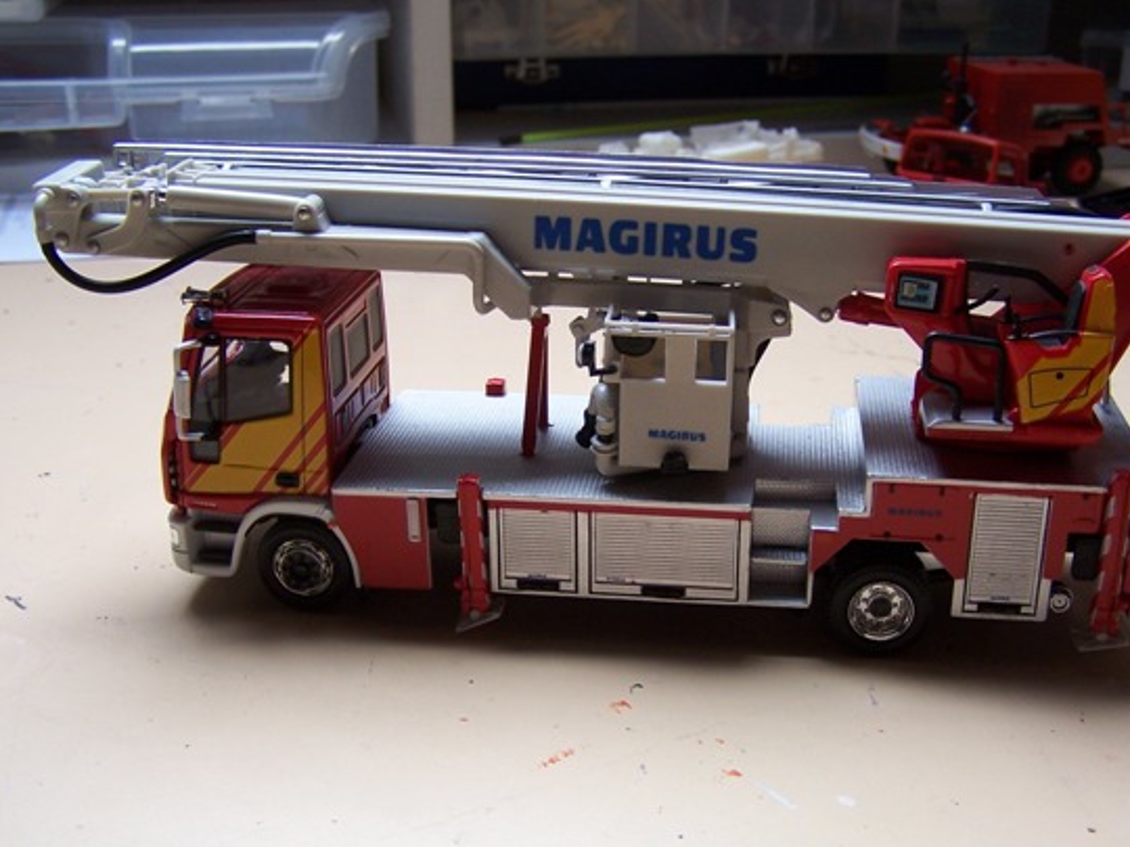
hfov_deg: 42.0
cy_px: 471
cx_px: 649
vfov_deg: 32.2
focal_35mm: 45
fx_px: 1469
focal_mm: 6.3
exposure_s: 1/45
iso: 80
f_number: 2.8
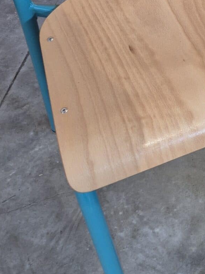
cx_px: 303
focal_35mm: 76
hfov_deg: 17.5
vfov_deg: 24.4
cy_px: -7
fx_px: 600
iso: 320
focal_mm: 5.4
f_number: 1.8
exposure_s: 1/100
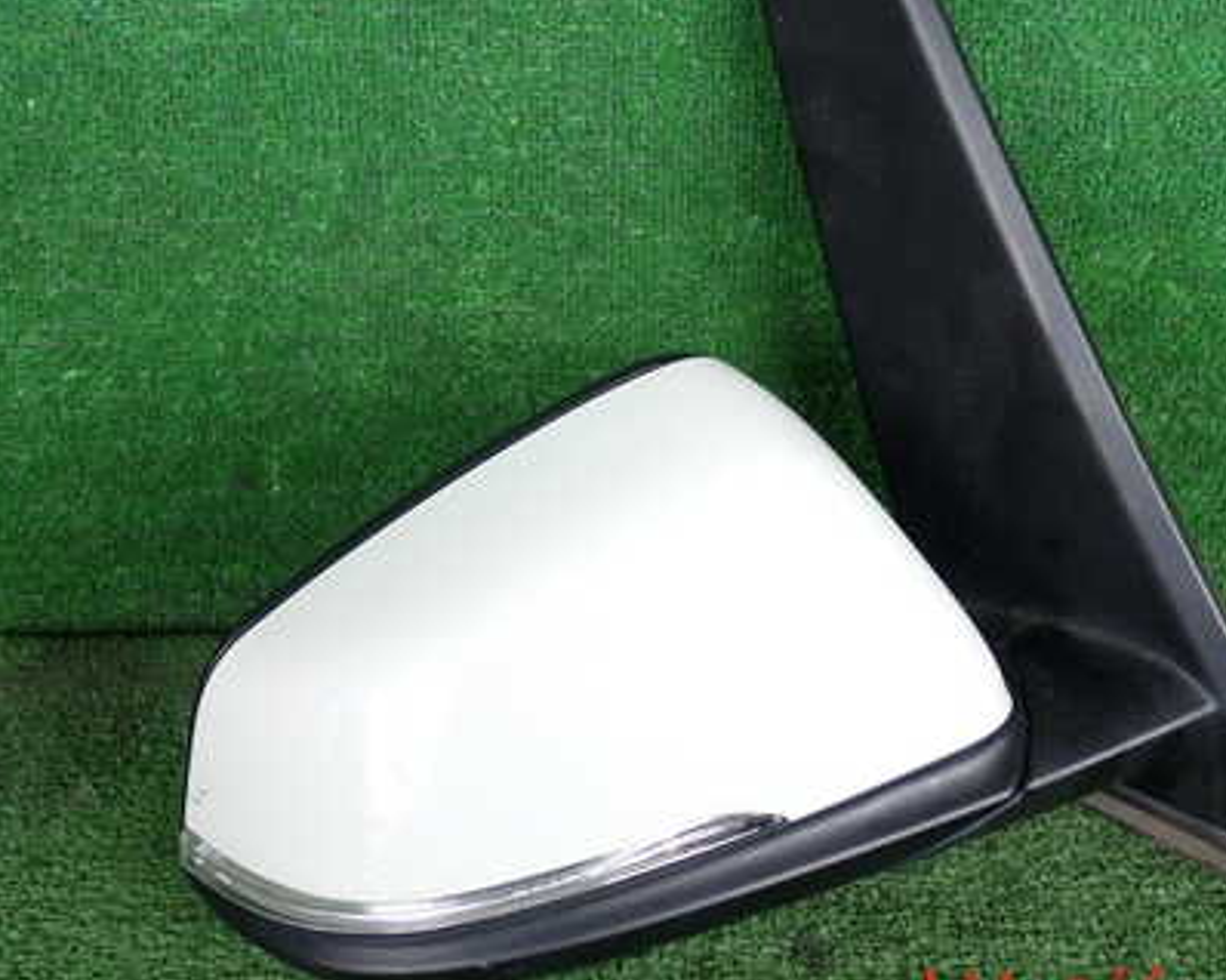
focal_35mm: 53
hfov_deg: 35.3
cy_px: 345
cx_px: 696
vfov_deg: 28.4
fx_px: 1922
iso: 200
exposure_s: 1/125
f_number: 2.5
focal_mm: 6.37
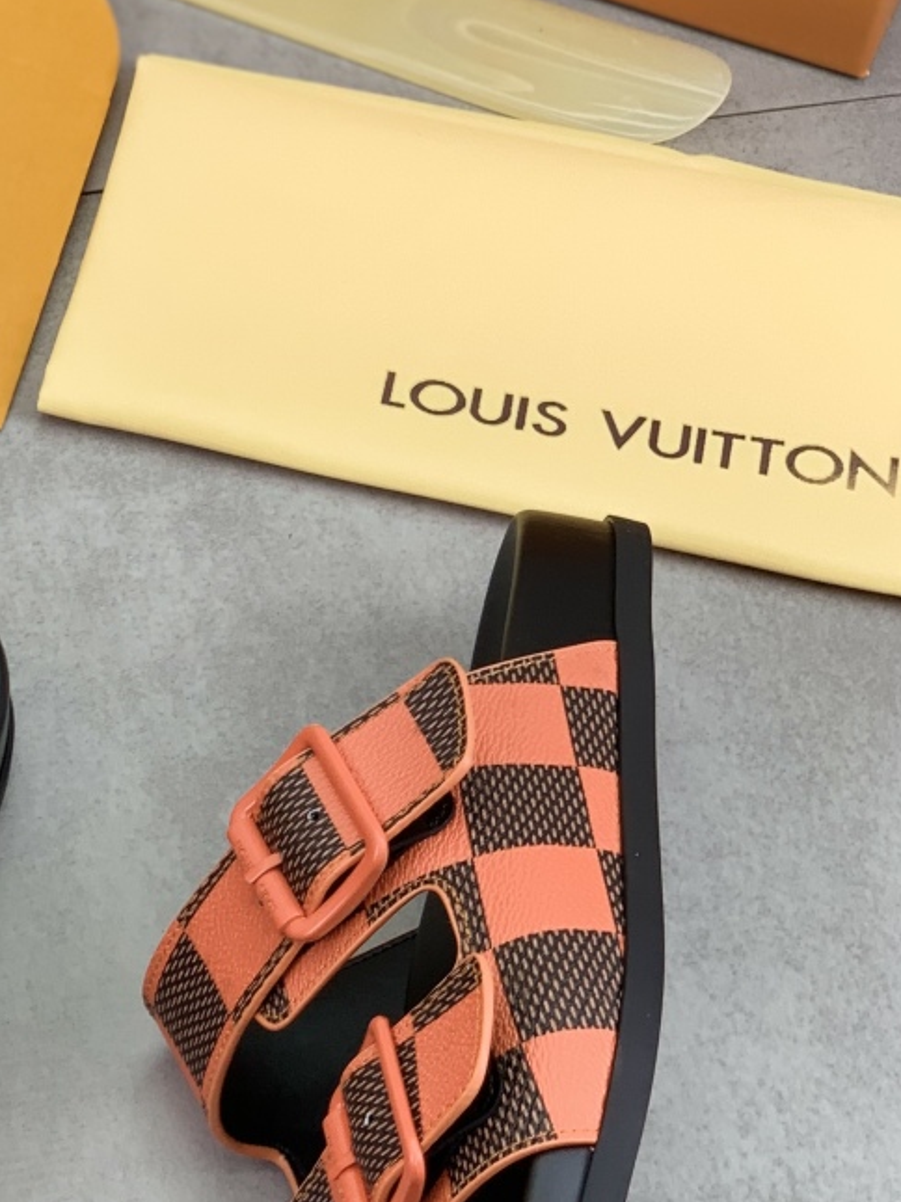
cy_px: 802
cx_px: -9
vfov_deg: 16.9
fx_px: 4028
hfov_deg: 12.6
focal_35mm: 116
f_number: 2.4
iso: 25
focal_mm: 6
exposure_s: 1/100
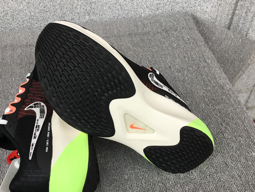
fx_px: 273
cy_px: 111
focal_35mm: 37
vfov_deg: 38.6
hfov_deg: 50.1
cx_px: 115
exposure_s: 1/33
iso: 25
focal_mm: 3.3
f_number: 2.4
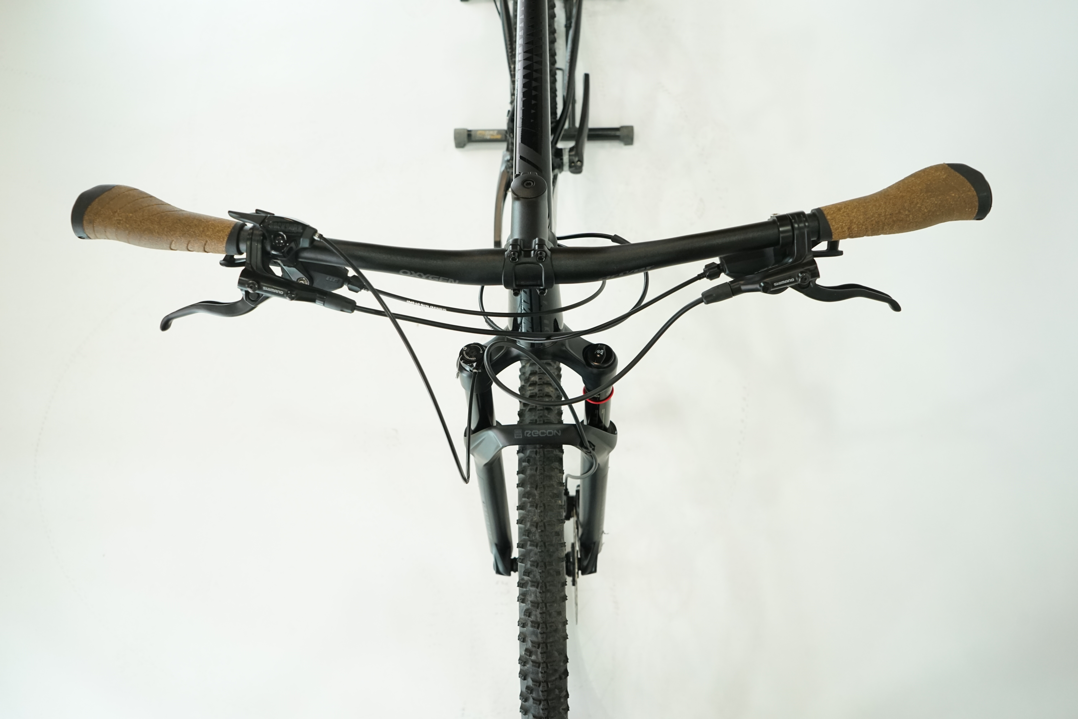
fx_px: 838
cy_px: 360
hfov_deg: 65.5
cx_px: 539
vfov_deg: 46.4
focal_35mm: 28
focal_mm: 28
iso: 1600
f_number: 5.6
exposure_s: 1/200
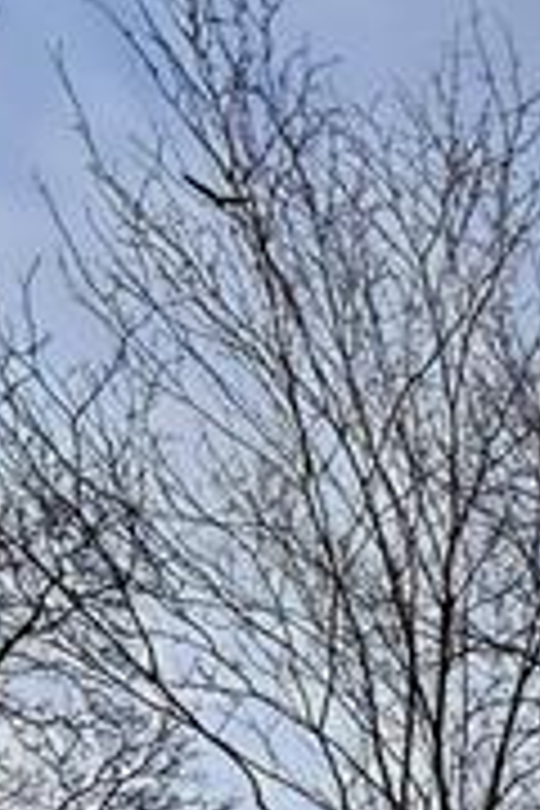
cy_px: 1508
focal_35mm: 62
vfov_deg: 20.7
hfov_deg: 16.5
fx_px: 1395
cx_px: 1089
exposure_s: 1/458
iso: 50
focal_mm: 2.22
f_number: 2.2
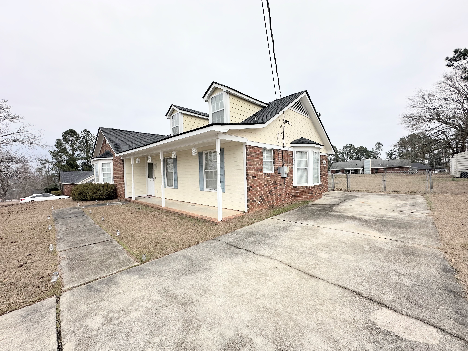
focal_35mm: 14
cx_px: 234
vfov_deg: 85.7
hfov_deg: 102.1
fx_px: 189
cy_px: 176
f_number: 2.2
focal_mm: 2.22
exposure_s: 1/1383
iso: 50
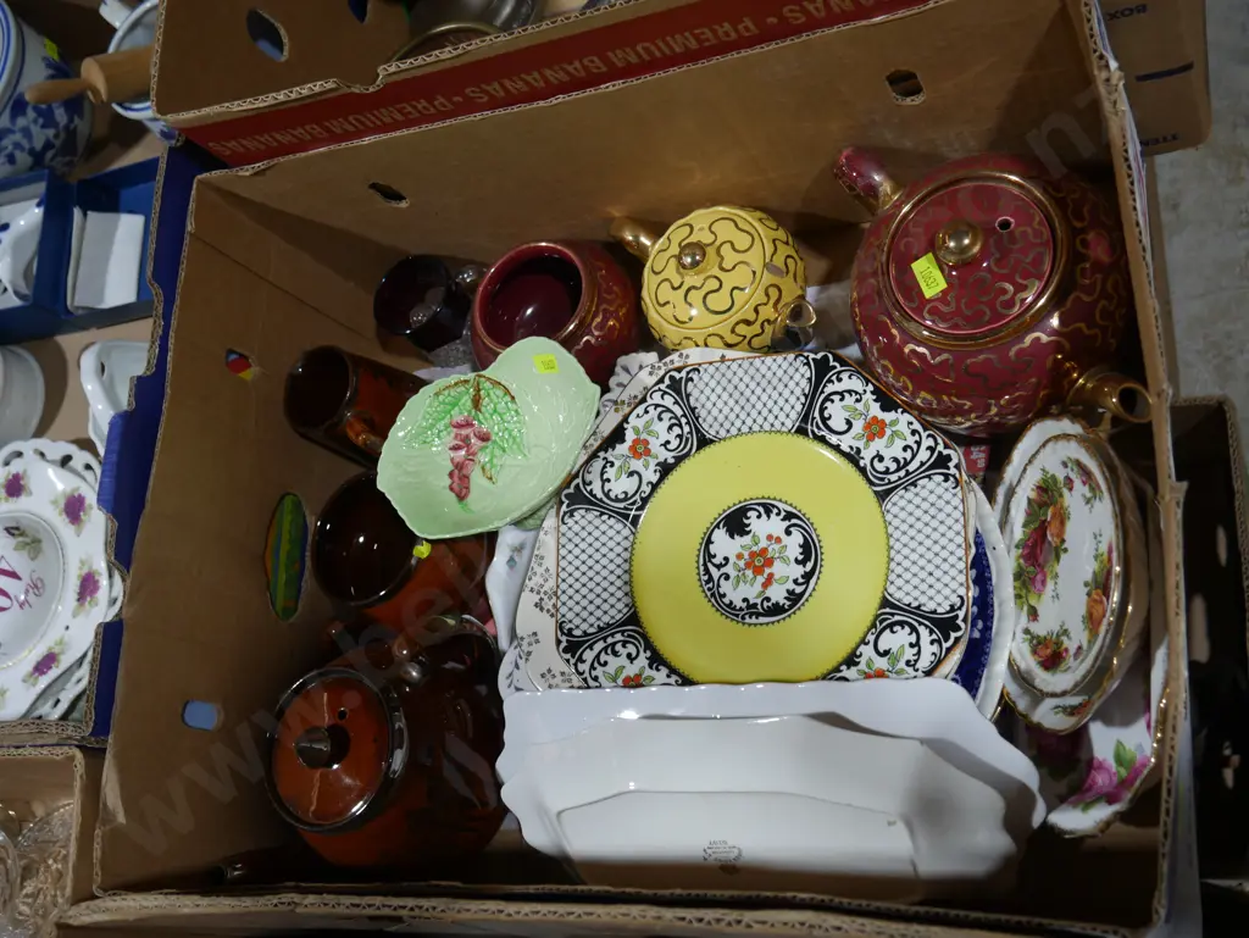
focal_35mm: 40
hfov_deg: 46.8
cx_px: 624
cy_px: 469
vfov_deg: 36.0
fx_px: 1444
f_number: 4.4
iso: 200
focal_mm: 20
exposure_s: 1/80
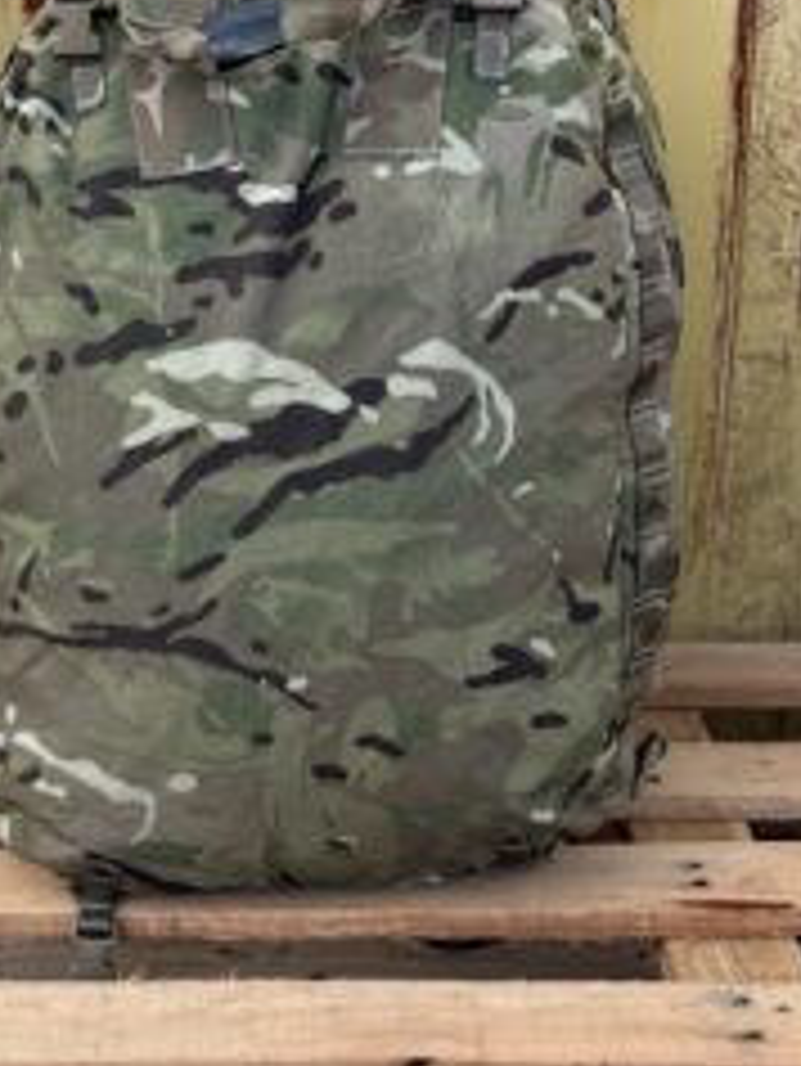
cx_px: 266
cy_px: 396
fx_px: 2497
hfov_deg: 18.2
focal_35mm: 81
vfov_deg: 24.0
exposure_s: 1/1242
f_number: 1.78
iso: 100
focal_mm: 6.76
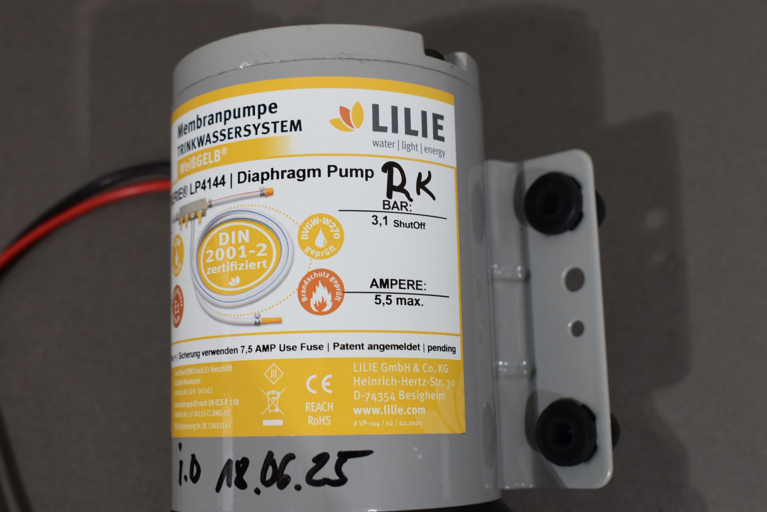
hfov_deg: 38.9
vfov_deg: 26.5
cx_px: 384
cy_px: 256
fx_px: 1087
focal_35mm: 51
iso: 400
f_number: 7.1
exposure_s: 1/60
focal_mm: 34
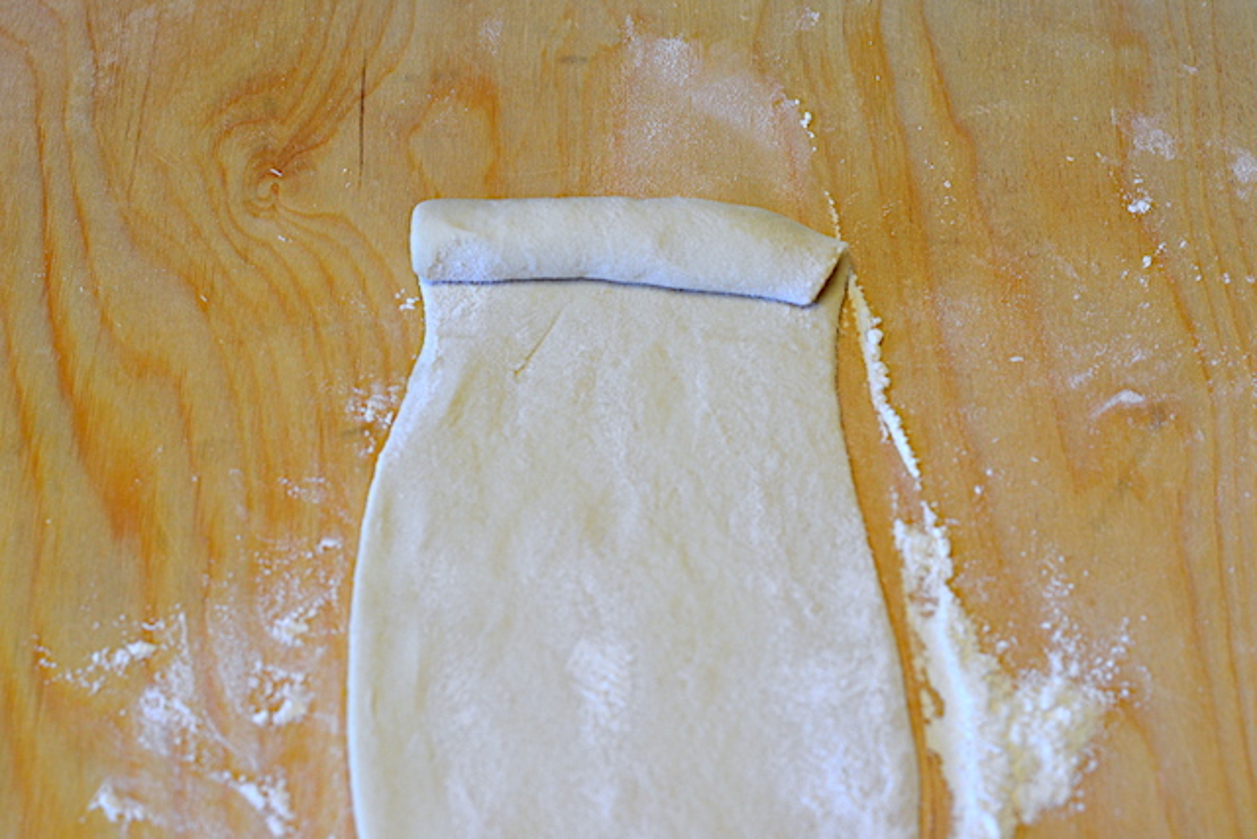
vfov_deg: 18.2
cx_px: 628
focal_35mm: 75
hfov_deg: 27.0
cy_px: 420
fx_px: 2619
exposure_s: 1/60
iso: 400
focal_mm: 50
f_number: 4
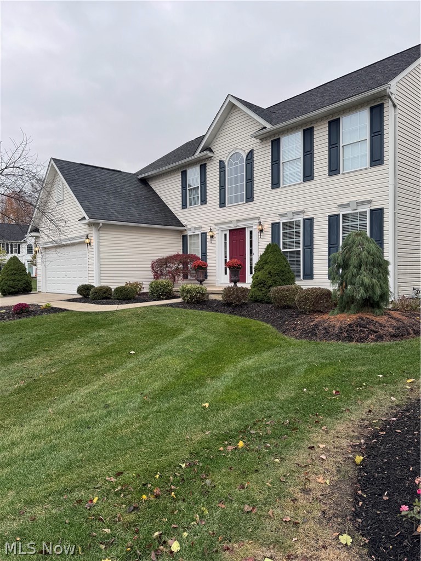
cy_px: 280
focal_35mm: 24
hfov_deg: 56.8
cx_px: 210
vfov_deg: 71.6
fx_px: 389
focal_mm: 6.76
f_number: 1.78
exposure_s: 1/651
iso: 80
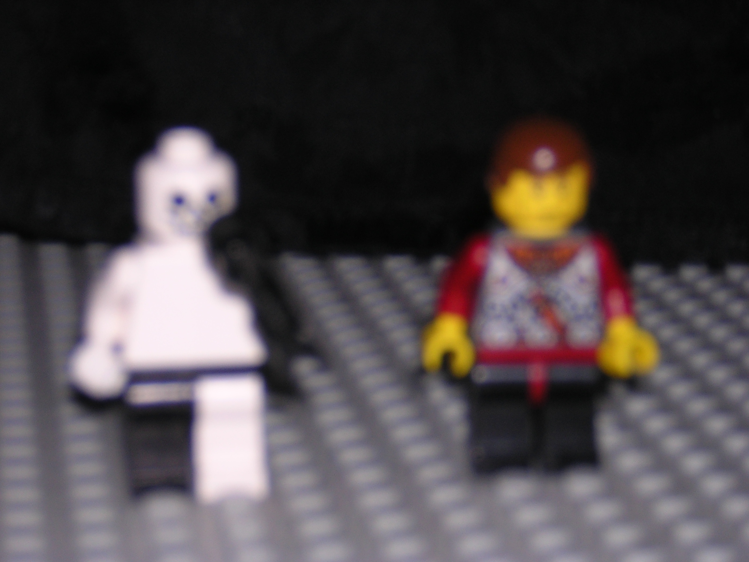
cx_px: 374
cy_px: 281
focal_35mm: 108
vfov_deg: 13.7
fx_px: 2337
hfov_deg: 18.2
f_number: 4.7
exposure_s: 1/60.1
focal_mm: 14.1
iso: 100
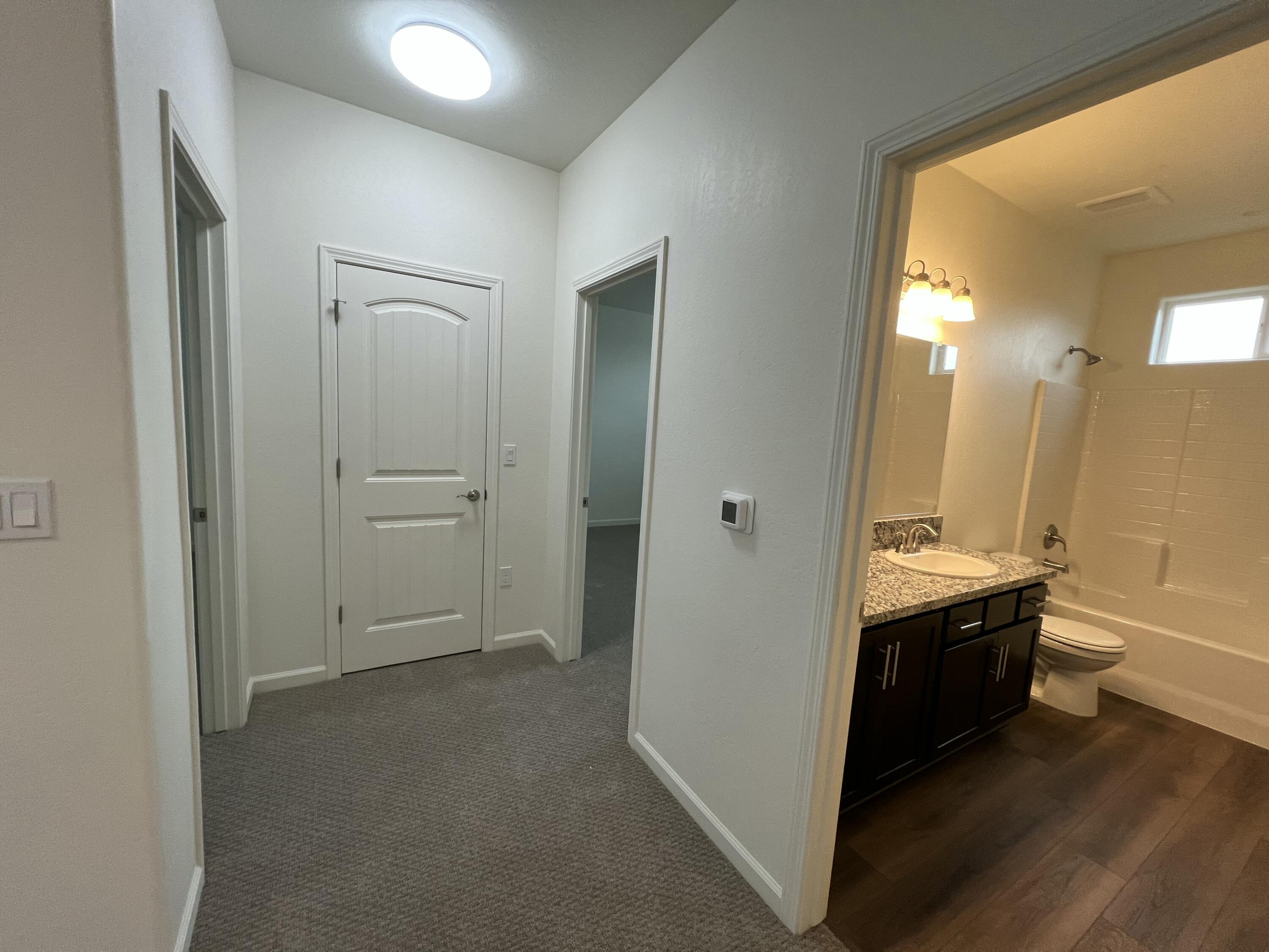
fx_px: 477
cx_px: 634
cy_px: 476
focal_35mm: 13
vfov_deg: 89.9
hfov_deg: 106.2
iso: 160
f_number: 1.8
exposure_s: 1/120
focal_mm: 1.57
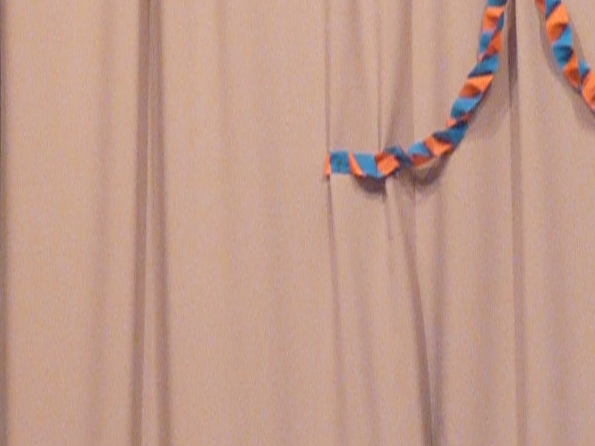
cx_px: -117
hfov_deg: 4.0
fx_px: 8404
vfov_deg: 3.0
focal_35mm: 489
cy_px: 523
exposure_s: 1/6
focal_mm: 25.2
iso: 800
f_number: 3.6
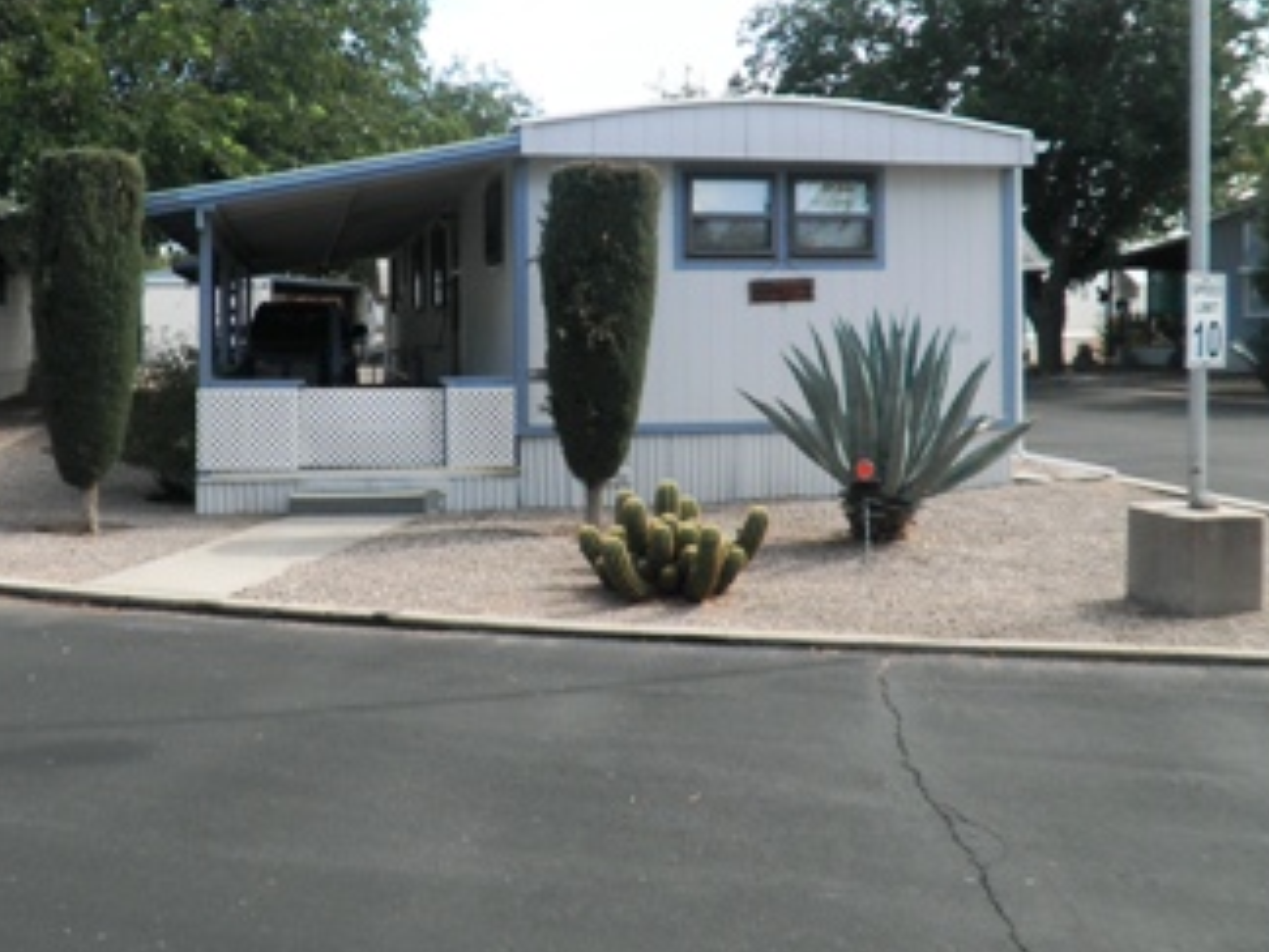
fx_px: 1320
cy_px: 325
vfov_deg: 39.2
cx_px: 513
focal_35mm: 36
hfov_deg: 51.0
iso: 64
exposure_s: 1/60
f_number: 7.8
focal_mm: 4.65
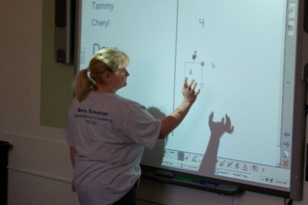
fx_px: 804
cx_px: 169
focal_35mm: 94
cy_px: 89
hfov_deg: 21.7
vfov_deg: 14.5
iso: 155
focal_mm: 13.7
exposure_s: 1/80
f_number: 4.6
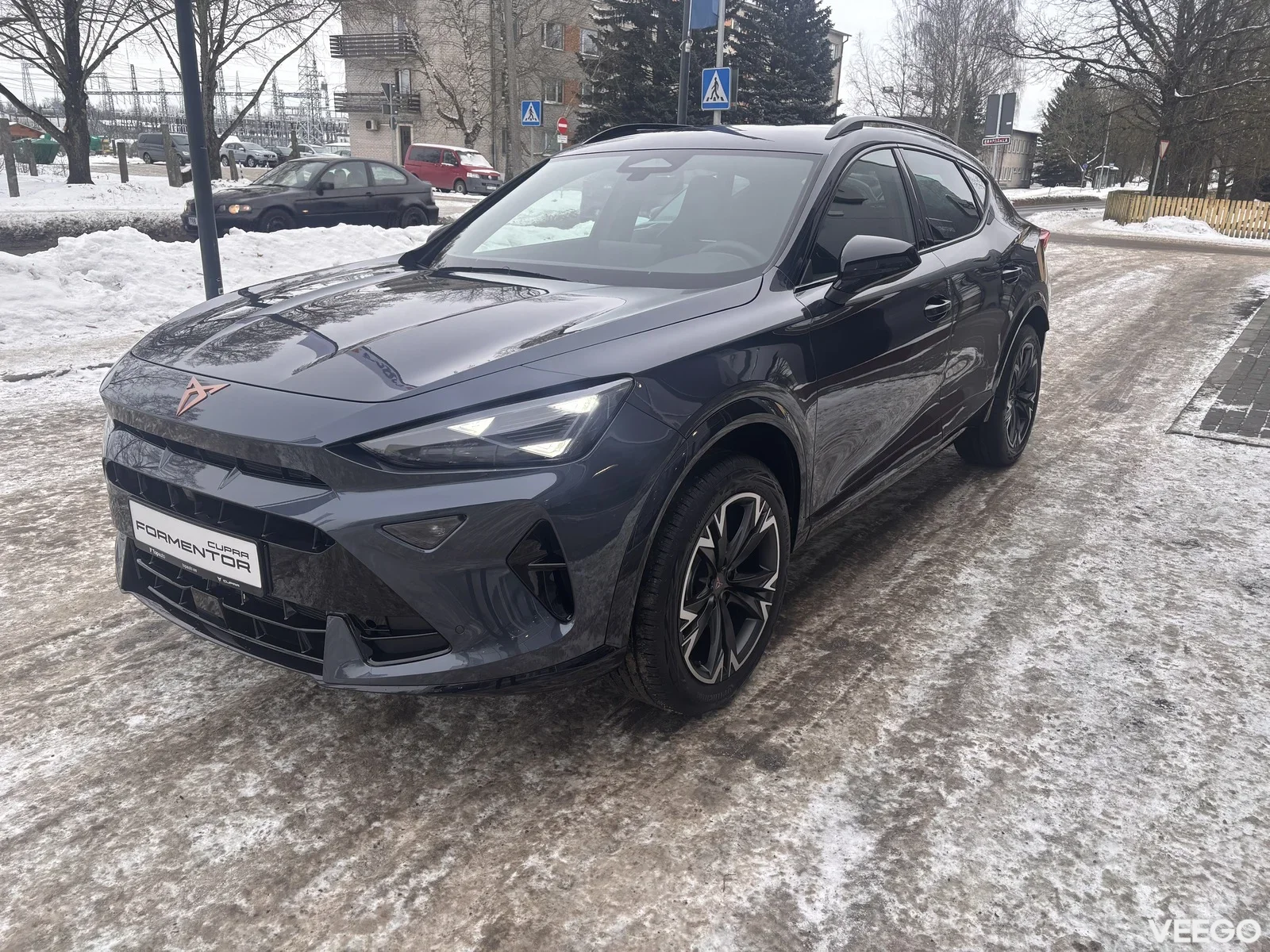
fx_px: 954
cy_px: 476
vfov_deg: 53.1
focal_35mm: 26
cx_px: 635
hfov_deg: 67.3
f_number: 1.6
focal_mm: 5.96
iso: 50
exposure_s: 1/711
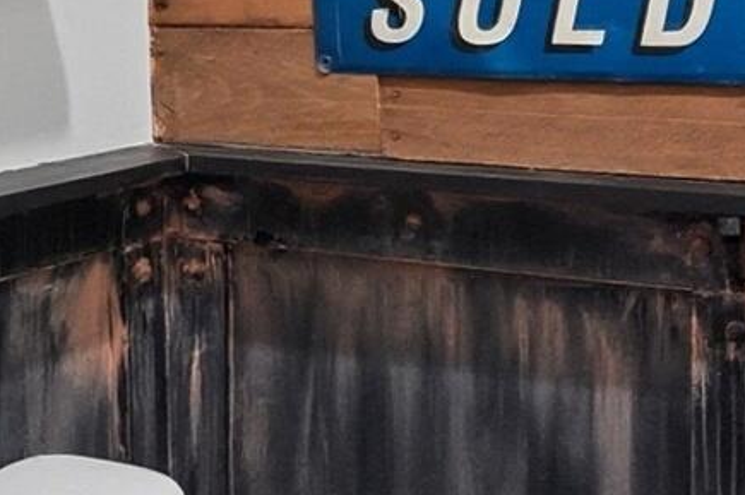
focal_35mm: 69
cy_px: -63
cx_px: 92
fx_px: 1426
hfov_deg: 28.3
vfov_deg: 18.8
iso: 100
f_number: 4
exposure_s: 1/40
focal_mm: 10
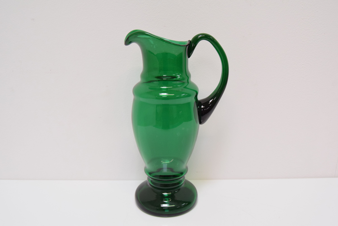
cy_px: 113
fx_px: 324
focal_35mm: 34
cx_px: 169
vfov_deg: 38.4
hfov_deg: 55.1
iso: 1600
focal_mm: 23
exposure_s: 1/160
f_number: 6.3
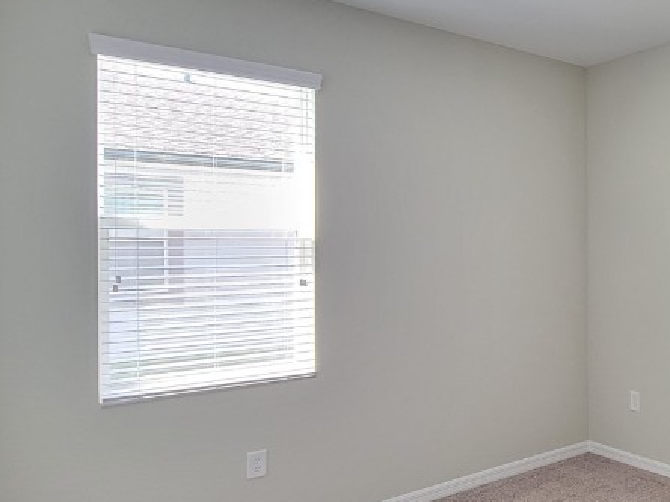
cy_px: 271
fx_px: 581
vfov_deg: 46.8
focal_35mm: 30
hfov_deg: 52.7
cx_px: 602
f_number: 2.2
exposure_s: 1/60
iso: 250
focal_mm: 2.2
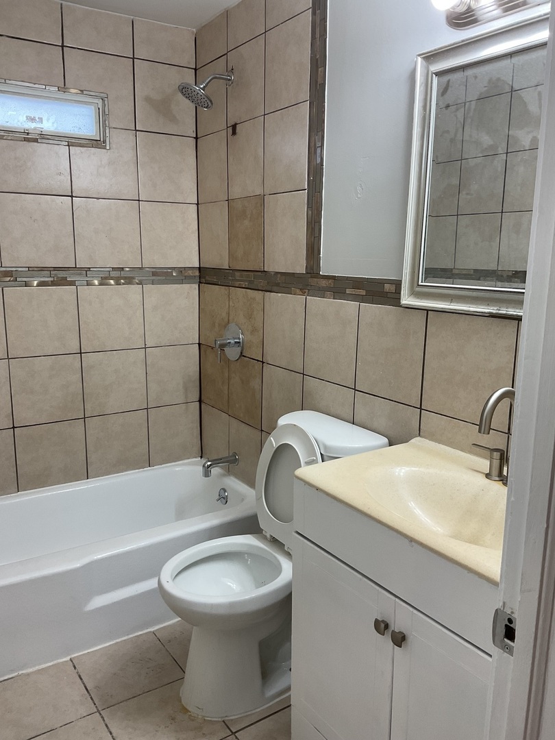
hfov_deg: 48.2
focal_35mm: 29
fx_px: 620
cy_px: 370
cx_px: 278
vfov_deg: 61.7
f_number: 1.8
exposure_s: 1/60
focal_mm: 3
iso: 50
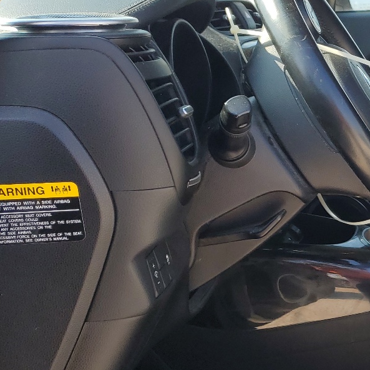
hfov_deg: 23.9
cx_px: 497
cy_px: 223
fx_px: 750
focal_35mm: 62
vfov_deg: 27.7
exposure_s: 1/556
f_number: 1.5
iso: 50
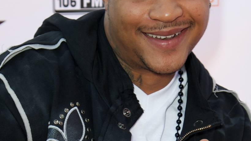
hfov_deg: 11.8
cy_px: 226
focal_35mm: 182
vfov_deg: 6.6
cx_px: 133
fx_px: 1211
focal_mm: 58
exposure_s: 1/200
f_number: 6.3
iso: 200
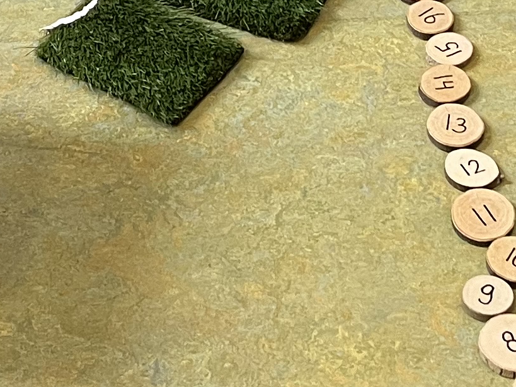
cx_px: 314
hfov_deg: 15.4
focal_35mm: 128
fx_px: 1908
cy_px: -272
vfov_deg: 10.9
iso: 160
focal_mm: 5.1
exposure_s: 1/50
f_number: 1.6
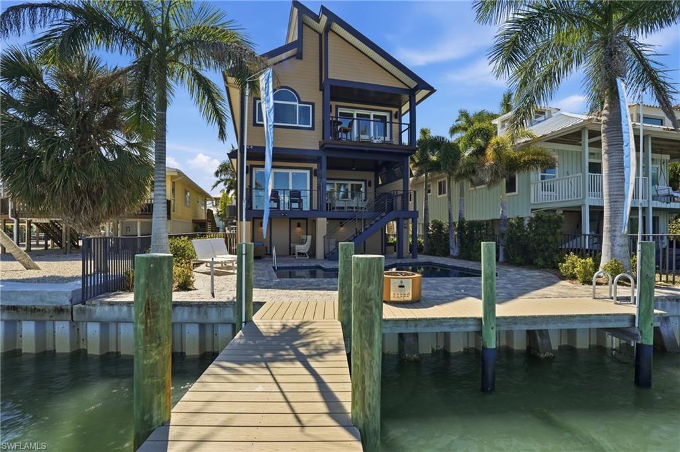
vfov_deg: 73.7
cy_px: 226
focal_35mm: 16
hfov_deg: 96.8
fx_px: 302
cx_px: 340
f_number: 9
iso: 400
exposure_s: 1/3200
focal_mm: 16
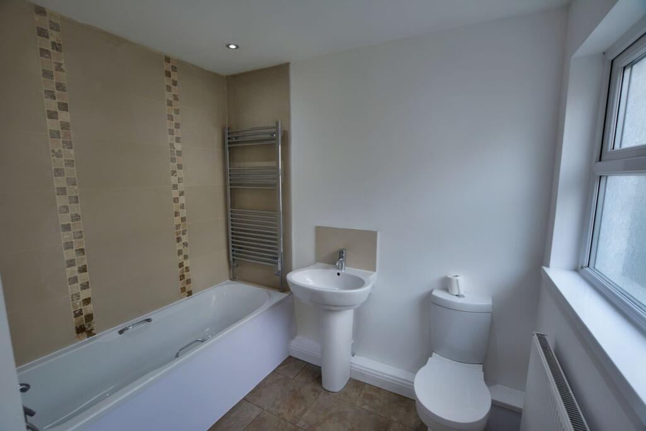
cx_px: 323
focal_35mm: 15
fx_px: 269
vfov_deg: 77.3
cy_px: 216
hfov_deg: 100.4
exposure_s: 1/125
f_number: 5.6
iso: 320
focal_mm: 10
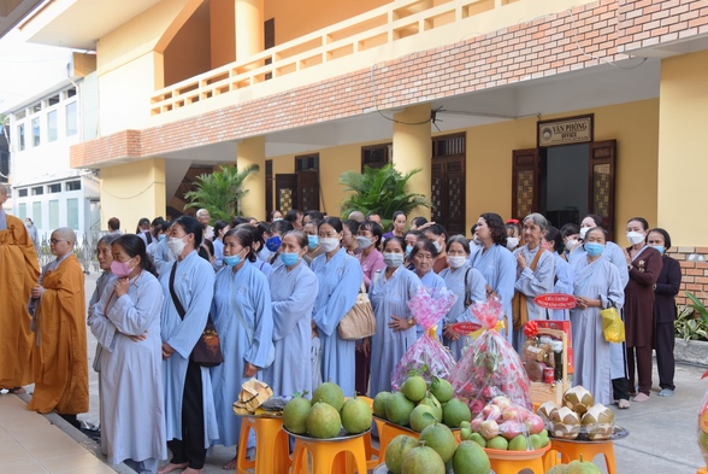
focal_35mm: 42
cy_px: 252
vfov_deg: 31.9
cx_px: 340
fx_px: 827
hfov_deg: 46.4
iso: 125
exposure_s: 1/125
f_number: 5
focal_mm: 38
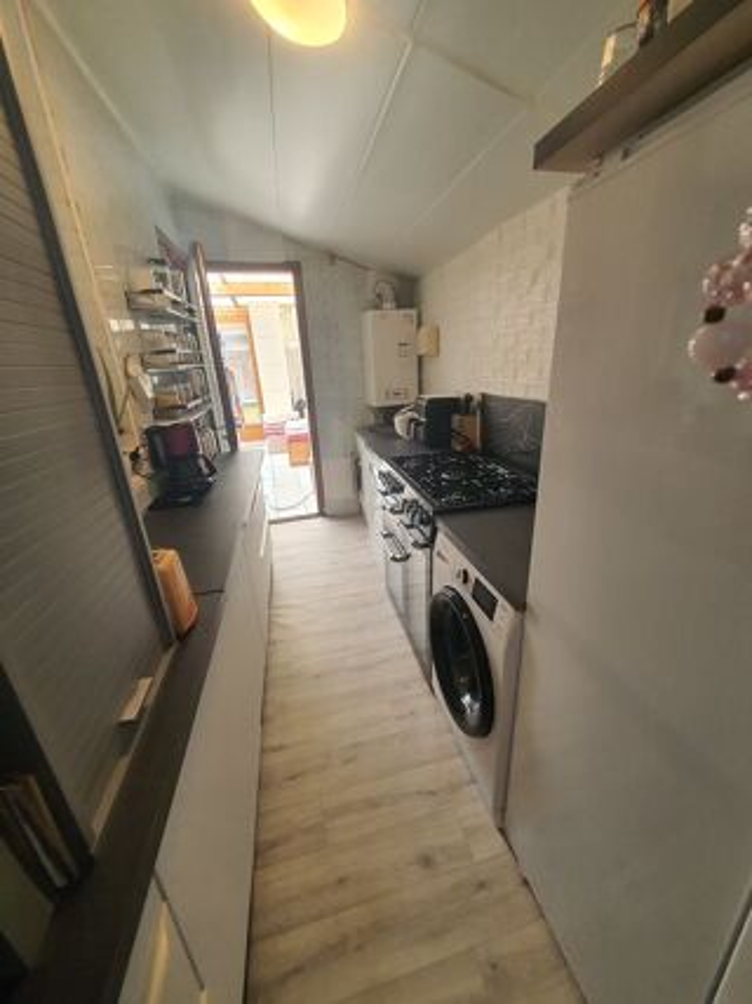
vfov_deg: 106.2
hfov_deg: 89.9
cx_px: 376
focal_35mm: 13
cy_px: 502
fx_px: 377
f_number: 2.2
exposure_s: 1/50
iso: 125
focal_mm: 1.8
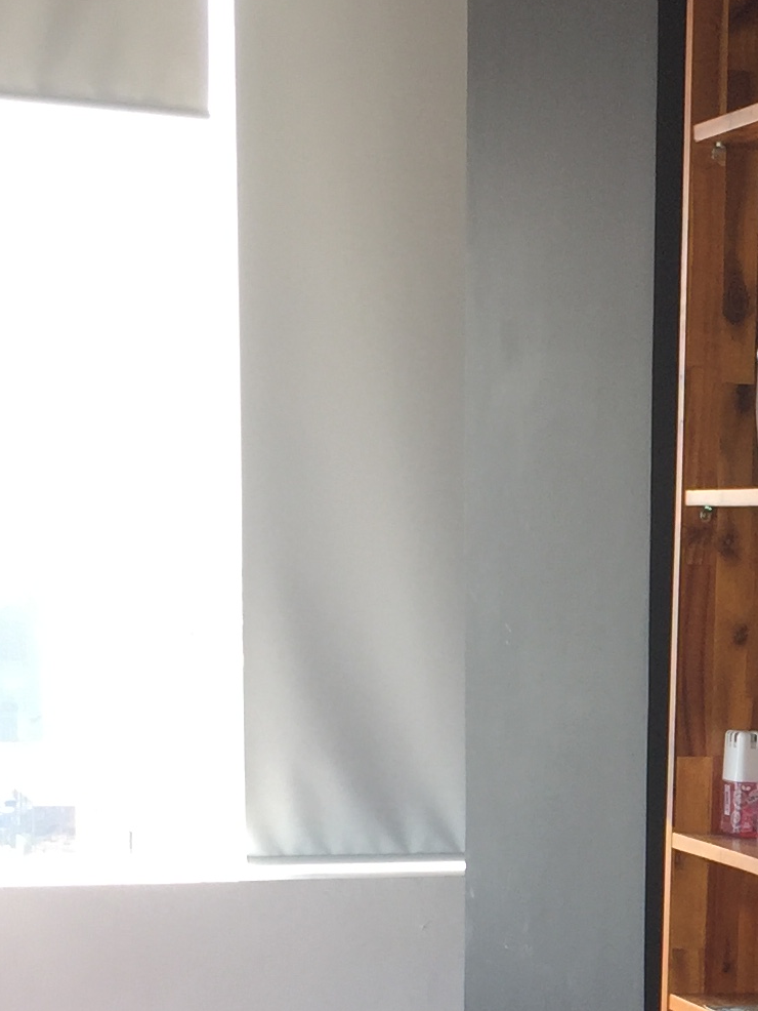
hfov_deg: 14.7
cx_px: 981
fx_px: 2802
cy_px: 957
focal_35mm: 96
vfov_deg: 19.9
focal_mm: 4.15
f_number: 2.2
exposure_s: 1/191
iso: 32
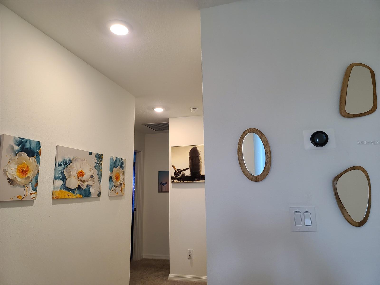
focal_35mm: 25
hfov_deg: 69.4
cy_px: 142
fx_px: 274
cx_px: 190
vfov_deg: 54.9
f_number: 1.8
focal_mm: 7
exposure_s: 1/60
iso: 100
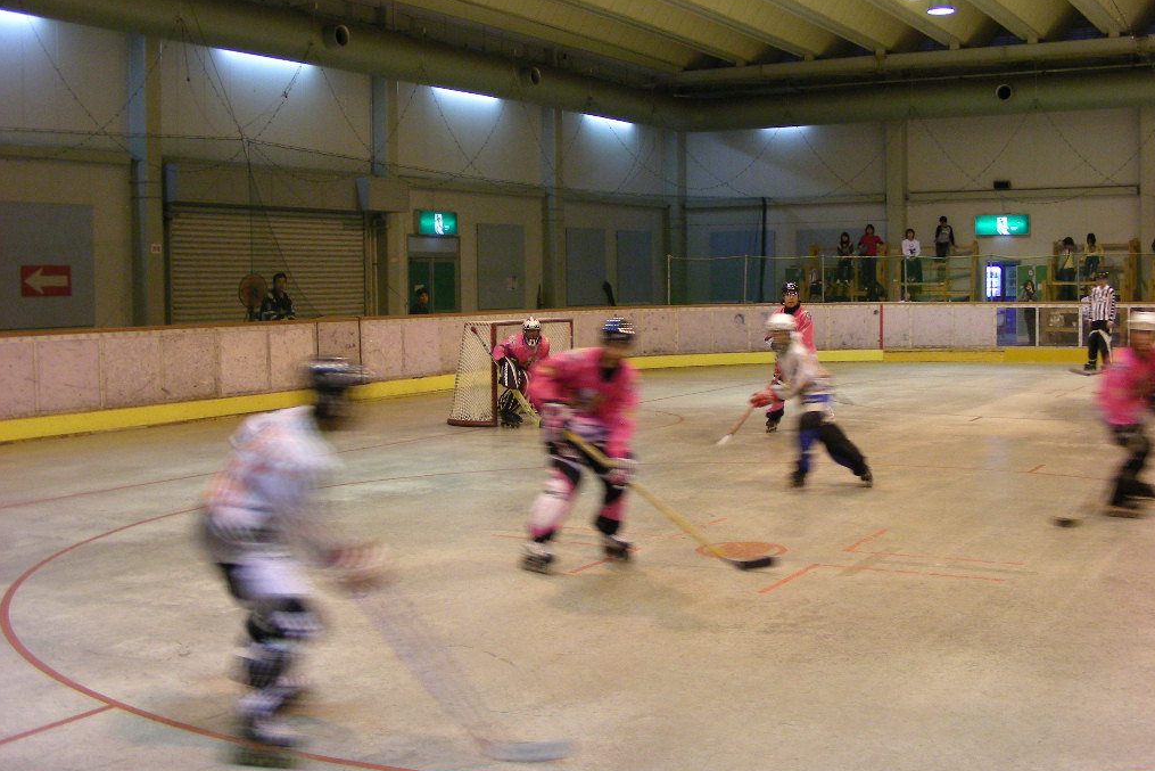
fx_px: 1380
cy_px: 361
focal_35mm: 43
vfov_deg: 31.2
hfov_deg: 45.4
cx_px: 581
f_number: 3.5
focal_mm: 6.8
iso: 200
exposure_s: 1/25.6
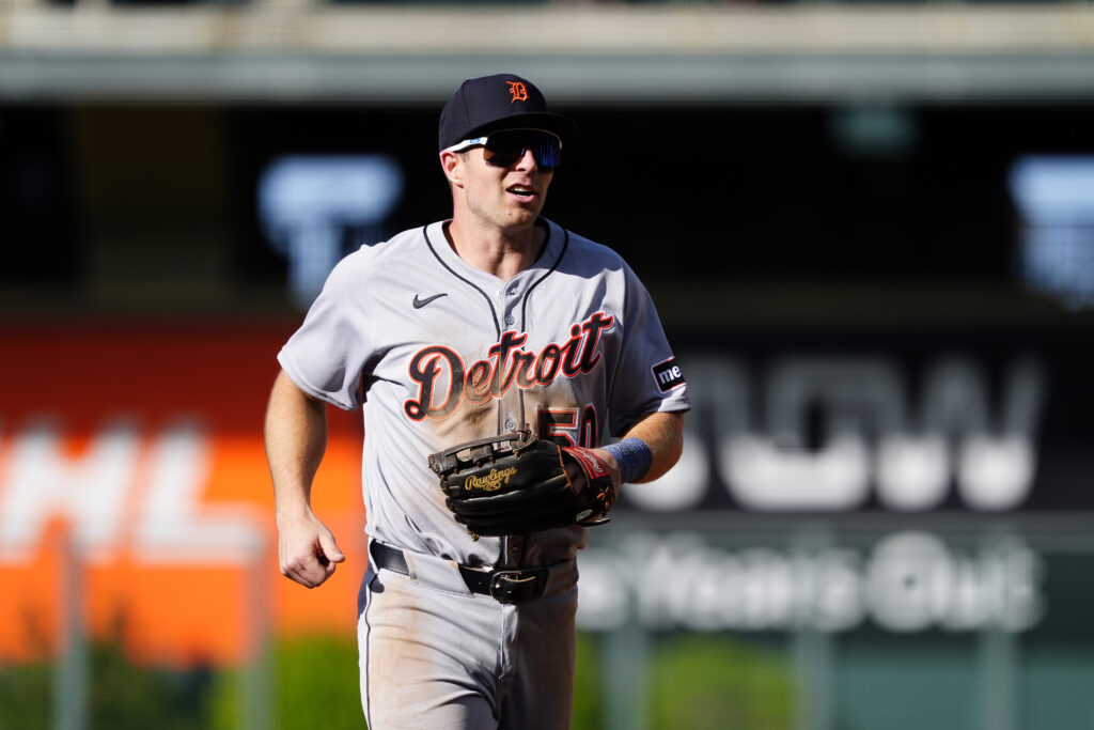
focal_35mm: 420
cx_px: 547
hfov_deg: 4.9
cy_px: 365
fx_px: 12764
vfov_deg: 3.3
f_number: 4
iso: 1000
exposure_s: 1/6400
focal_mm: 420
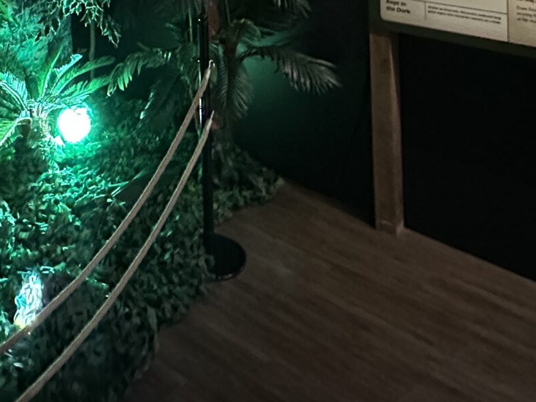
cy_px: -112
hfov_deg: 40.1
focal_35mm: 45
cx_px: 94
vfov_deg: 27.3
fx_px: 697
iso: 1250
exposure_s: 1/40
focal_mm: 2.22
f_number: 2.2
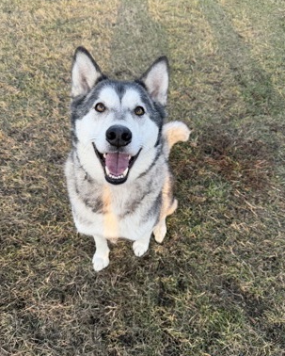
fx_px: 274
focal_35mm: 26
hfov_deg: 55.0
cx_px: 144
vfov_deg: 66.0
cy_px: 178
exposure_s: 1/412
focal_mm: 6.76
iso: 80
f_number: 1.78
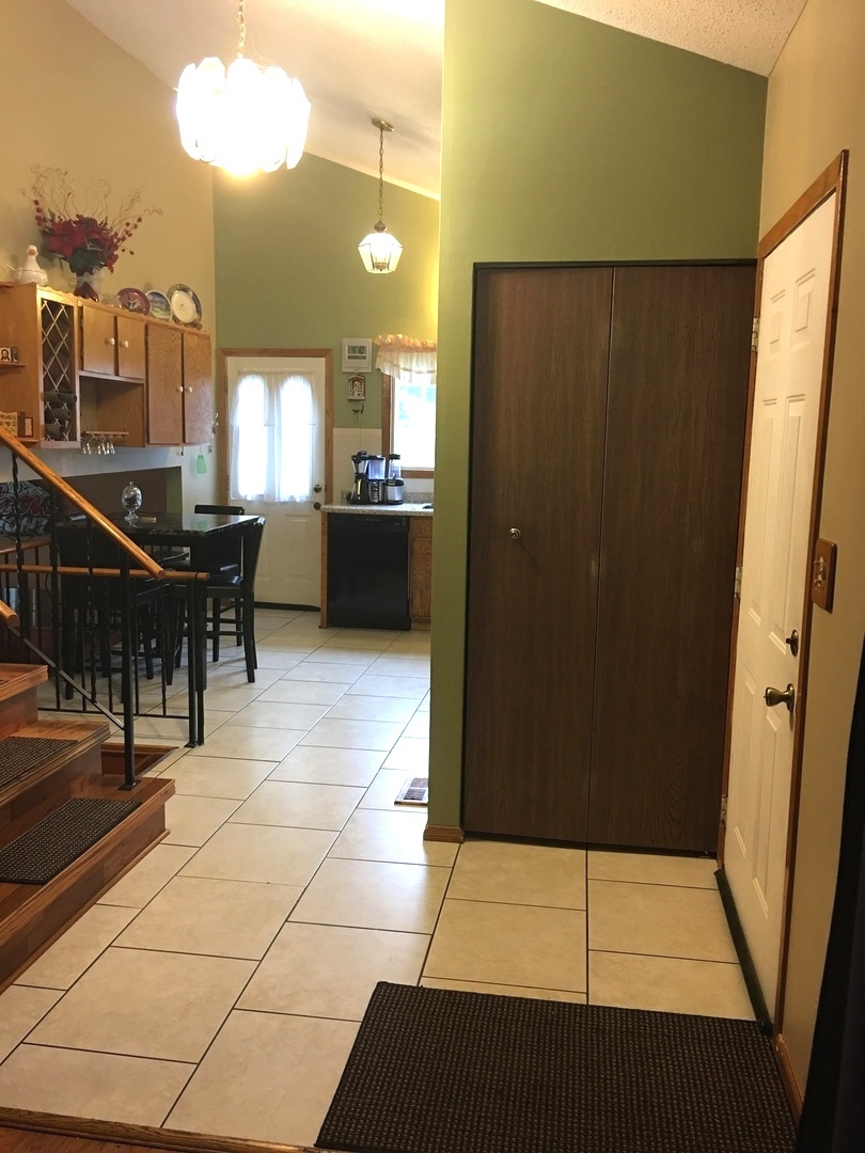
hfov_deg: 48.2
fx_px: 966
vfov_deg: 61.7
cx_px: 432
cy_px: 576
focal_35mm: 29
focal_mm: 4.15
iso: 50
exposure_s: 1/15
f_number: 2.2
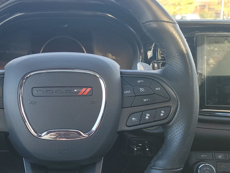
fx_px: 279
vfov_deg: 34.3
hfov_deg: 43.8
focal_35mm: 42
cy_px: 97
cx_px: 67
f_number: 1.8
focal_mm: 6.7
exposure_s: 1/59
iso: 70
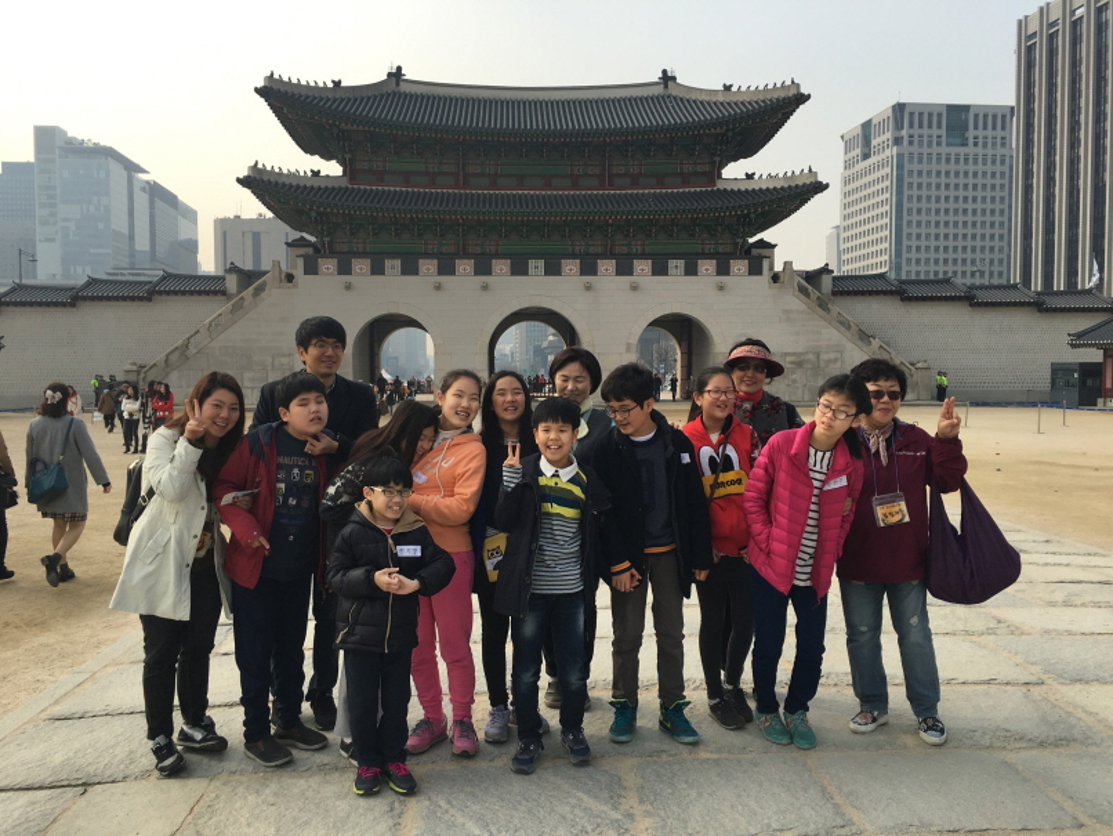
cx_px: 556
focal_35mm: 29
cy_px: 418
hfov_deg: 61.6
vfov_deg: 48.3
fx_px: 933
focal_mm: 4.15
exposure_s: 1/1131
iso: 25
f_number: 2.2
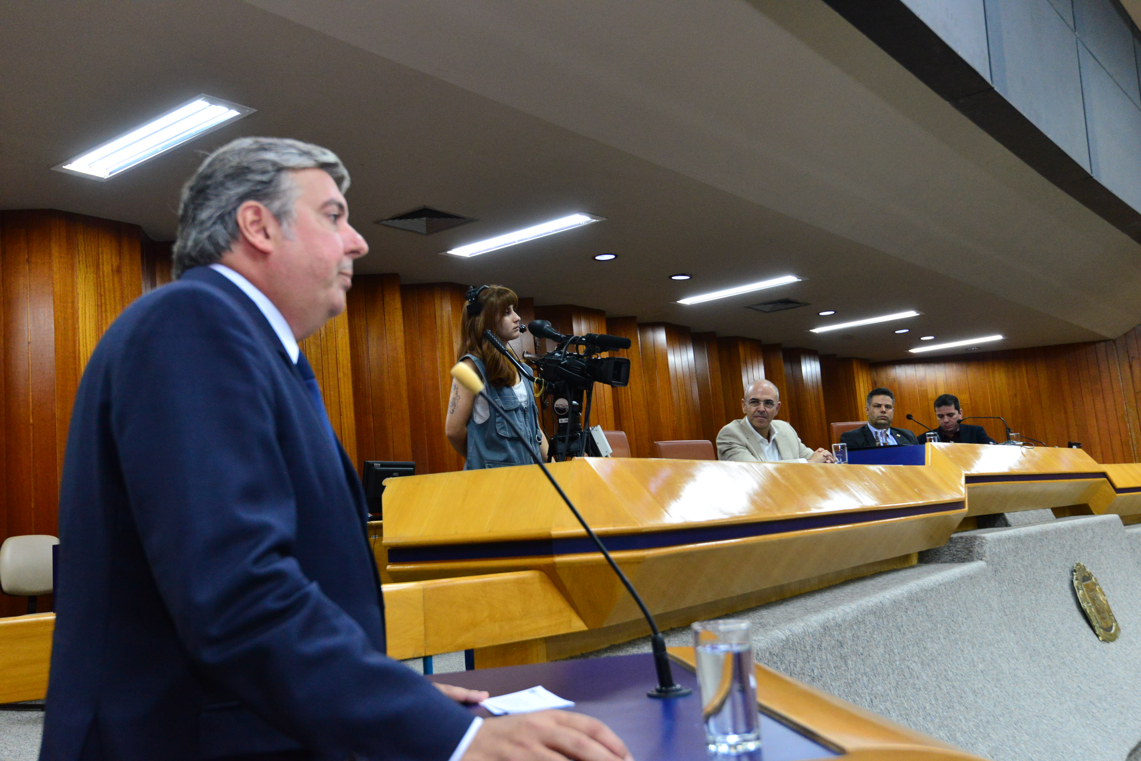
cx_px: 570
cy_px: 380
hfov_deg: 54.4
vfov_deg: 37.9
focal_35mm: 35
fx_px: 1110
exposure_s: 1/125
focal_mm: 35
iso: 3200
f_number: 5
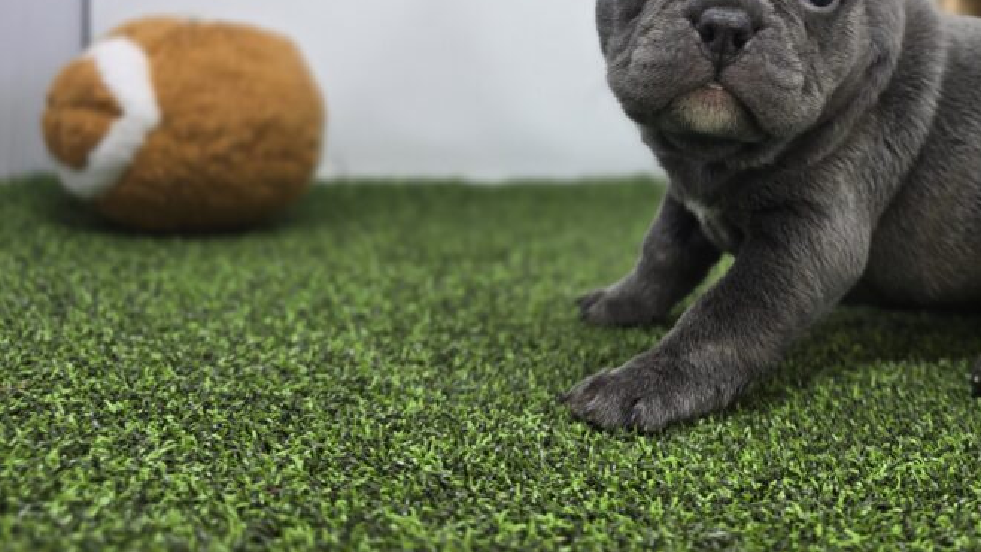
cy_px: 51
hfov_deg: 49.5
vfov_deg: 29.1
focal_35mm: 39
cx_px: 738
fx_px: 1014
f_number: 1.7
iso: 32
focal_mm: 6.3
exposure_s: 1/72.5
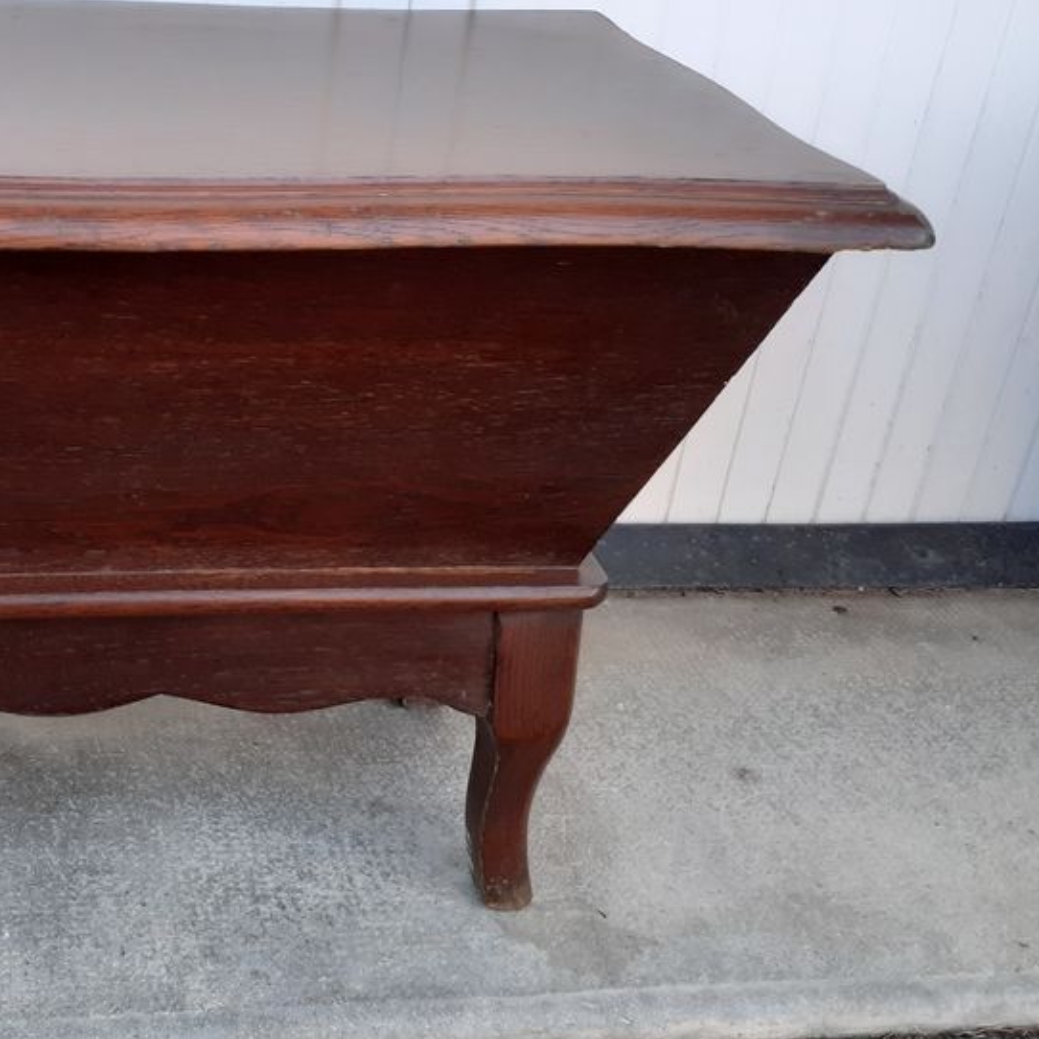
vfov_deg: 38.3
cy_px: 458
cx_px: 155
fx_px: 1494
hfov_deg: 36.5
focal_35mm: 44
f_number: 1.9
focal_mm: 3.6
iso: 64
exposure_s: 1/100
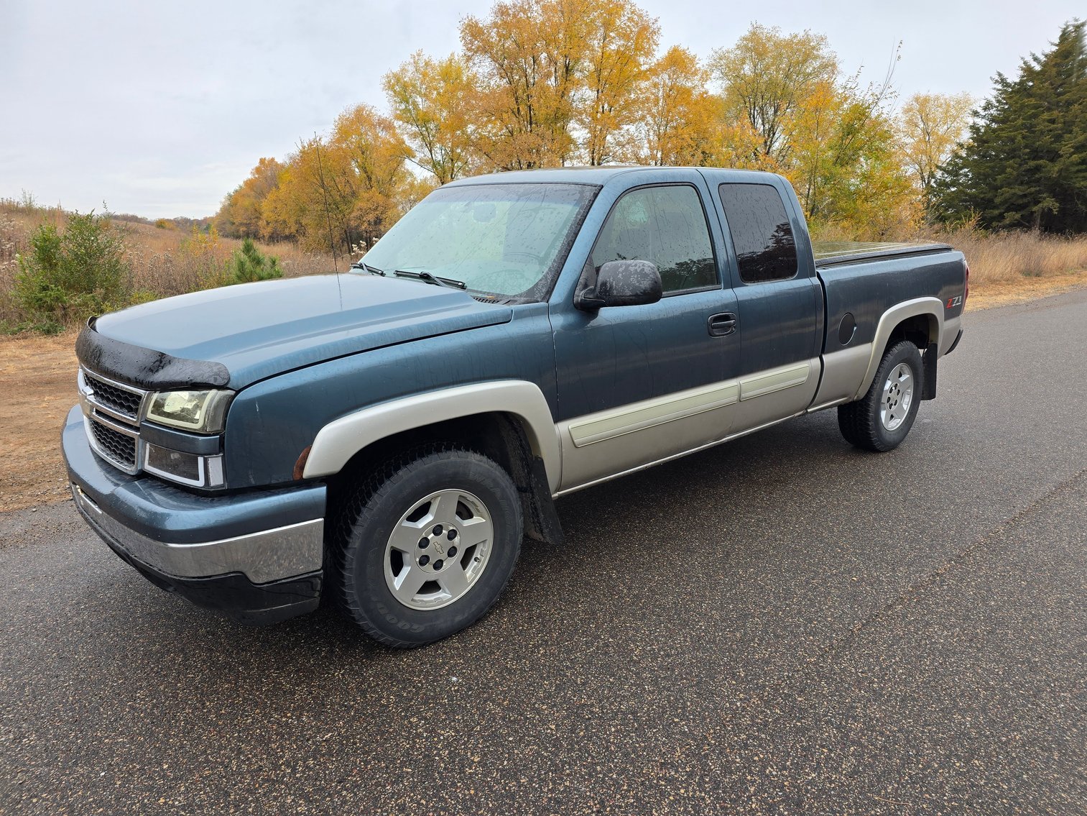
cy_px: 408
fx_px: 722
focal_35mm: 23
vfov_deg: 58.9
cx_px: 544
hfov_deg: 73.9
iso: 40
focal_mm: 6.3
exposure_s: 1/180
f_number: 1.7
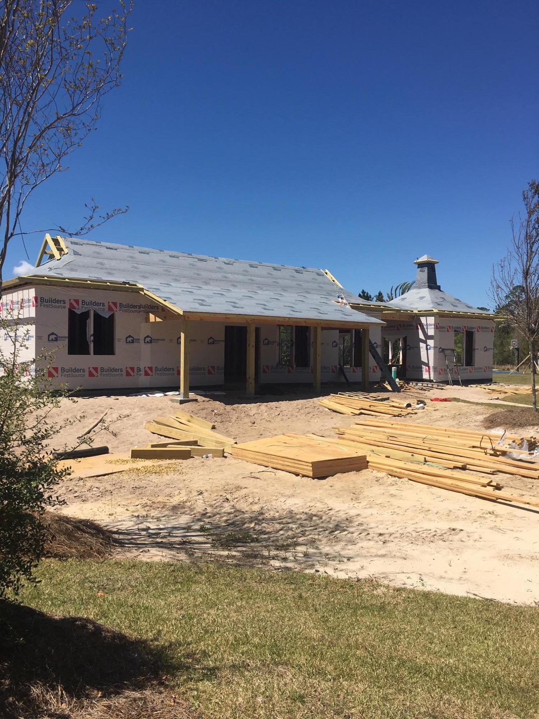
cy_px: 360
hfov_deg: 48.2
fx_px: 602
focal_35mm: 29
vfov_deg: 61.7
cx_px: 270
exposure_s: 1/2331
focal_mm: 4.15
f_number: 2.2
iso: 25
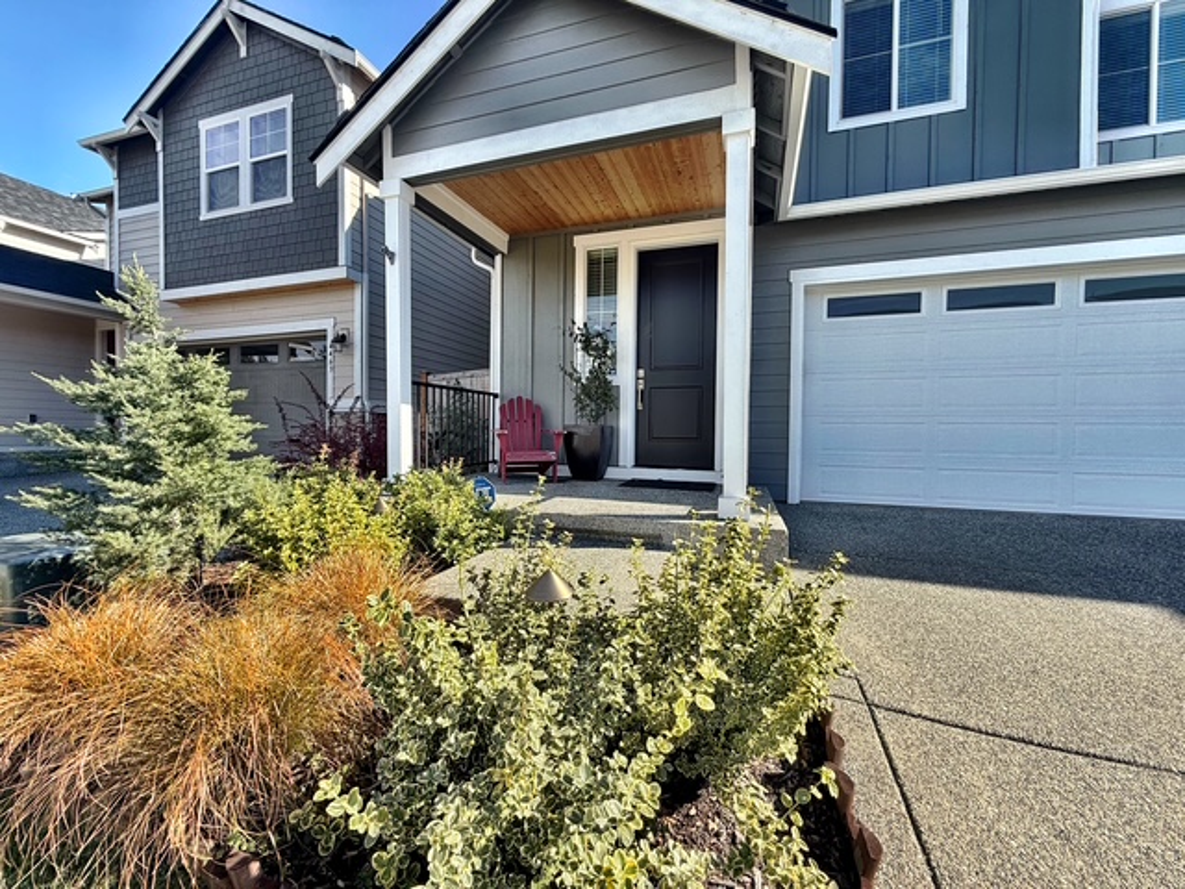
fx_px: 479
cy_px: 444
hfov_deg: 102.1
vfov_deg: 85.7
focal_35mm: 14
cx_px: 592
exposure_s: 1/789
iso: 50
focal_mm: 2.22
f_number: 2.2
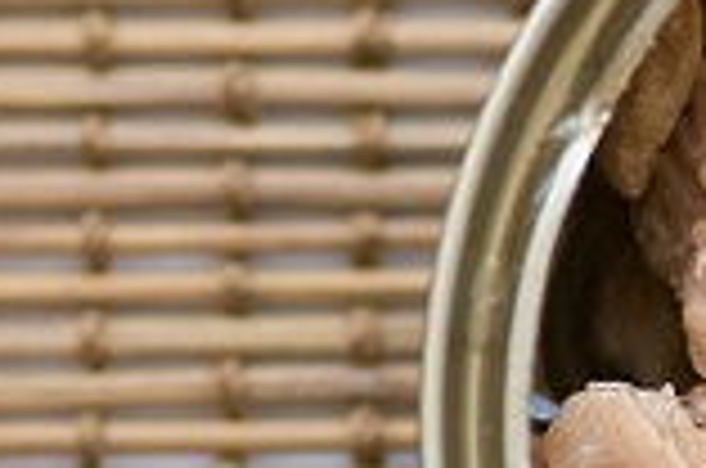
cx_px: 1277
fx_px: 17690
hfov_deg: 2.3
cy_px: 524
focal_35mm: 904
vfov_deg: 1.5
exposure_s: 1/80
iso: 200
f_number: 4.5
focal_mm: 105
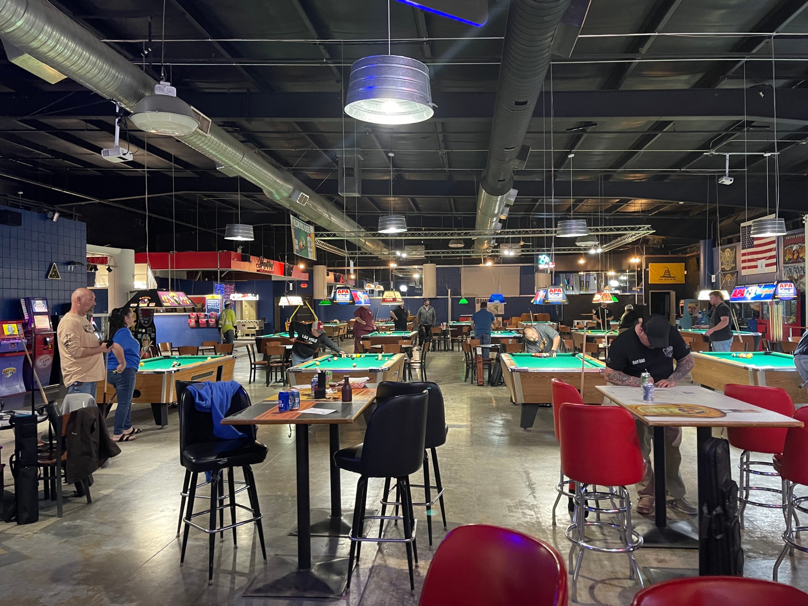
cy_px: 303
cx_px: 404
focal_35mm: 26
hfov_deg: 67.3
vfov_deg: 53.1
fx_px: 607
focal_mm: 5.1
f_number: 1.6
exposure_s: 1/30
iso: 500
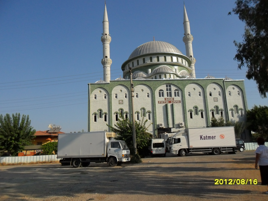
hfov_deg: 65.3
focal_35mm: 27
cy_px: 100
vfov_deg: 51.4
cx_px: 134
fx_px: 209
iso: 200
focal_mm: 4.9
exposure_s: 1/750
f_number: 8.9
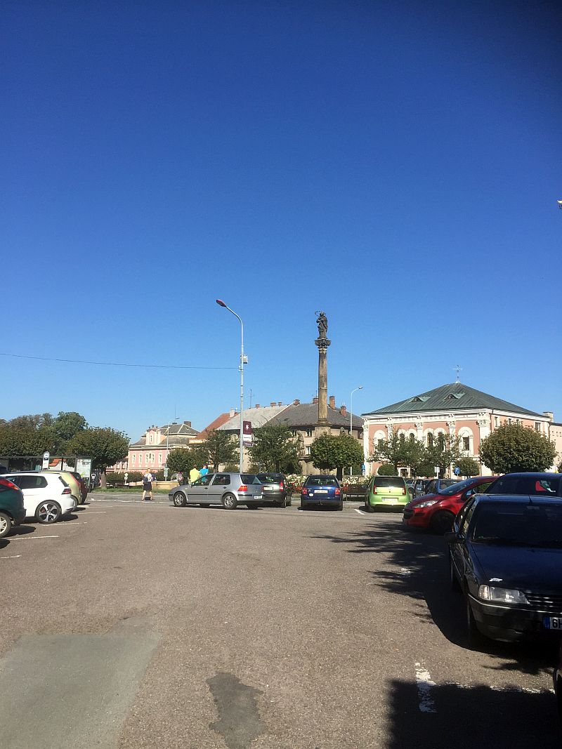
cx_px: 281
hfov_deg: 48.2
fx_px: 628
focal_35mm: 29
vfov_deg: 61.7
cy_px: 374
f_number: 2.2
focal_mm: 4.15
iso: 32
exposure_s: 1/2198
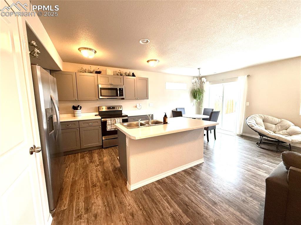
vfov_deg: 85.6
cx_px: 150
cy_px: 112
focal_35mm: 14
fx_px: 122
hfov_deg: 102.1
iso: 250
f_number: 2.2
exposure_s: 1/99
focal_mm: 2.22
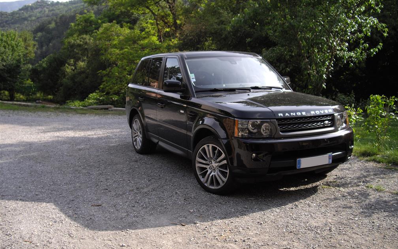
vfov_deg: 31.3
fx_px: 445
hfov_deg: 48.2
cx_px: 202
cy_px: 120
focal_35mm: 41
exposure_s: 1/320
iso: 64
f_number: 2.8
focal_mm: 7.9
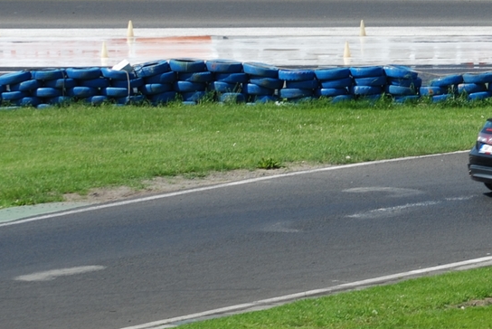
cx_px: 682
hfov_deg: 3.8
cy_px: 36
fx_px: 7388
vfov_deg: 2.6
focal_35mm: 540
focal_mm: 102
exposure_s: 1/500
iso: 100
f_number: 5.6
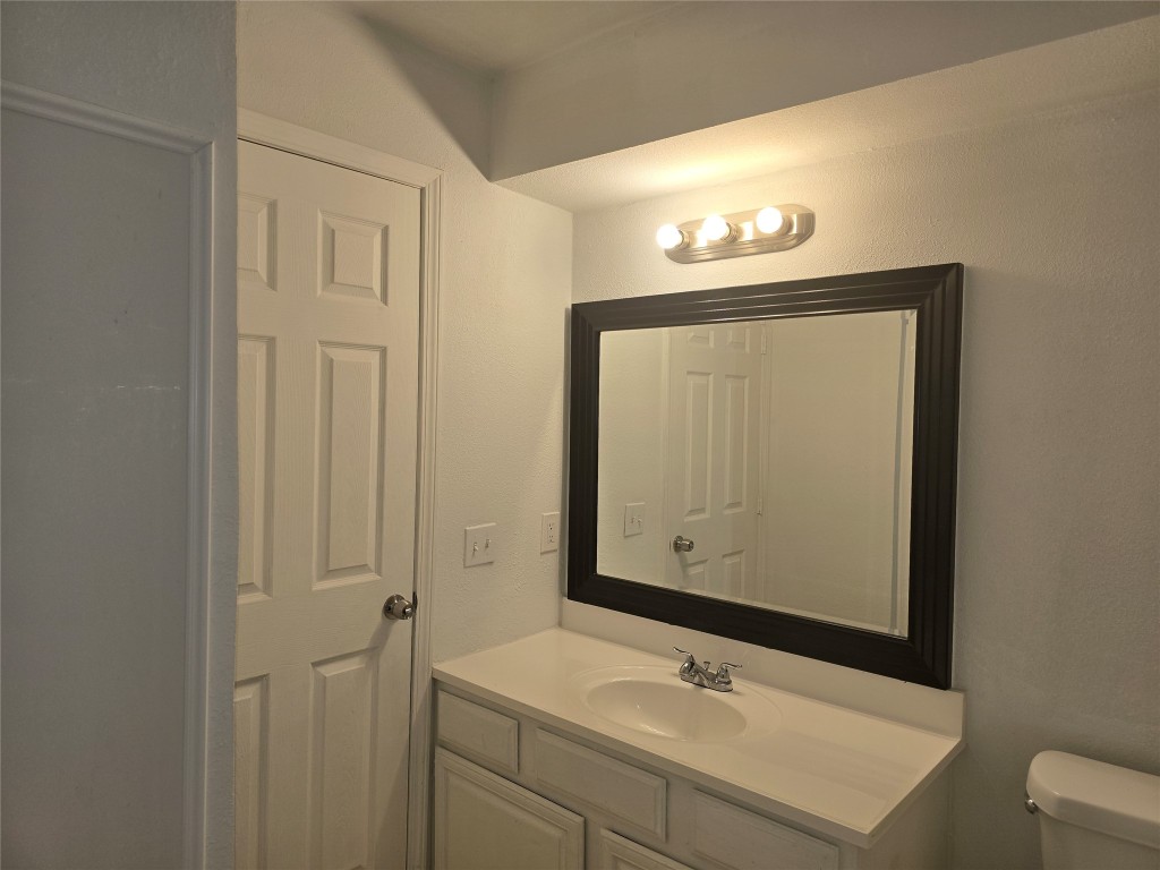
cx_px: 580
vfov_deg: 58.9
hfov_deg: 73.9
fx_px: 771
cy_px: 435
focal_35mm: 23
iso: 20
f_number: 1.7
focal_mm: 6.3
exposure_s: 1/60
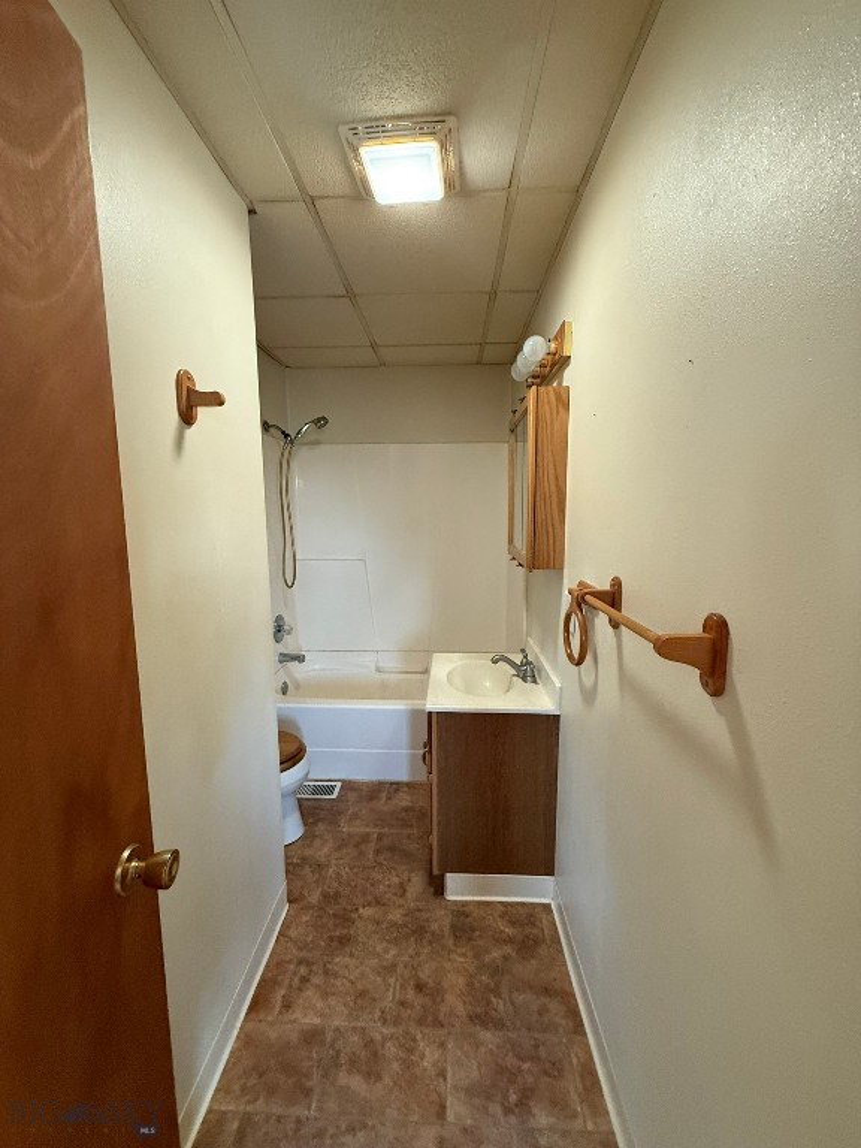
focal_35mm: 14
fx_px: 464
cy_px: 574
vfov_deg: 102.1
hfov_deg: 85.7
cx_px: 430
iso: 500
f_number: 2.2
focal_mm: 2.22
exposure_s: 1/60
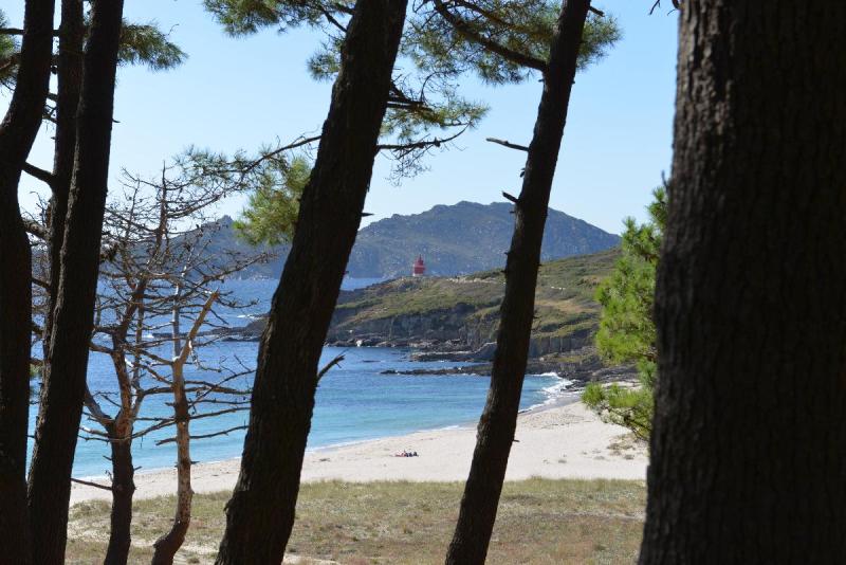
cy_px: 282
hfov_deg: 28.8
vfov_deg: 19.5
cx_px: 423
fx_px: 1646
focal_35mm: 70
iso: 160
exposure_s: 1/320
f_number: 9
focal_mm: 70
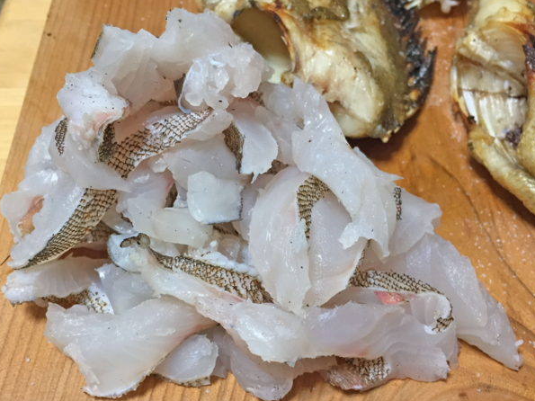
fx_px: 603
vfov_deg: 36.8
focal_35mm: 39
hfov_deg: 47.9
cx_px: 259
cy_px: 211
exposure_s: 1/33
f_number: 2.2
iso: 125
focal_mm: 4.15
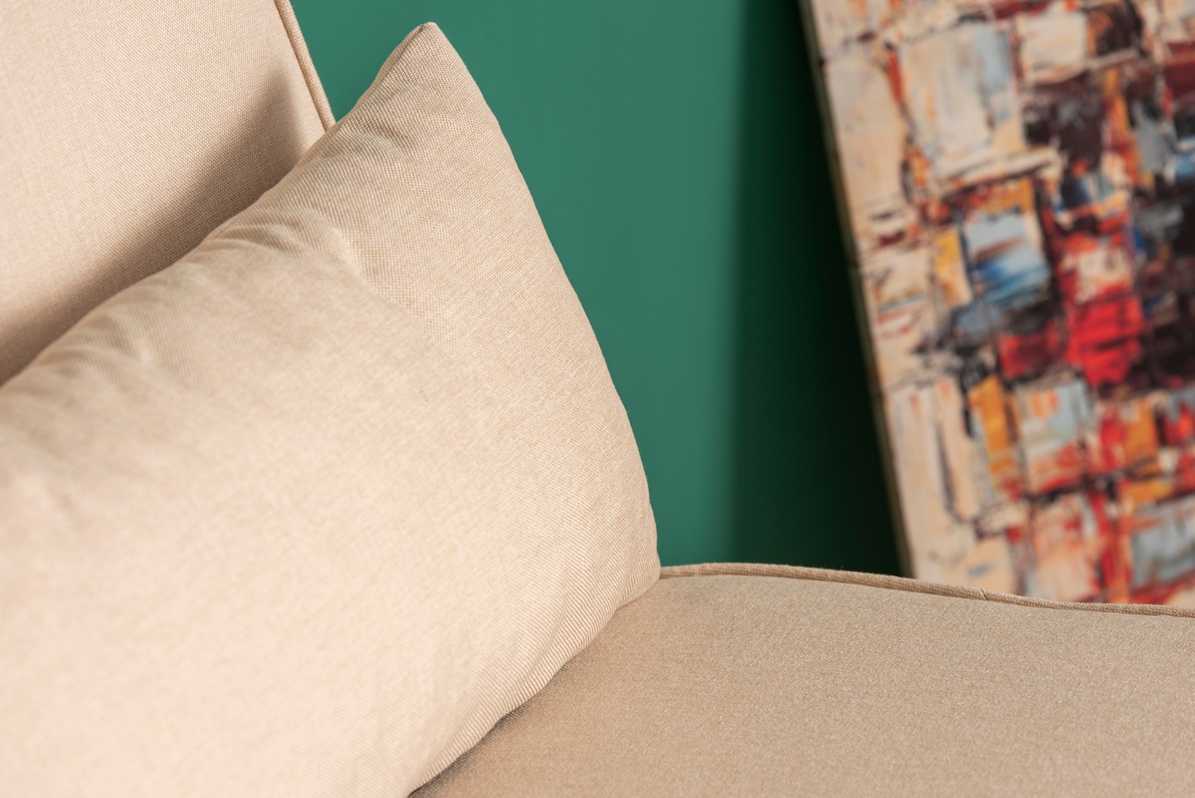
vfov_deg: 7.9
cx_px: 598
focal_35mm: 175
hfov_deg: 11.7
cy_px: 399
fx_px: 5811
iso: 160
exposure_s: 1/160
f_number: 7.1
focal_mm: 175
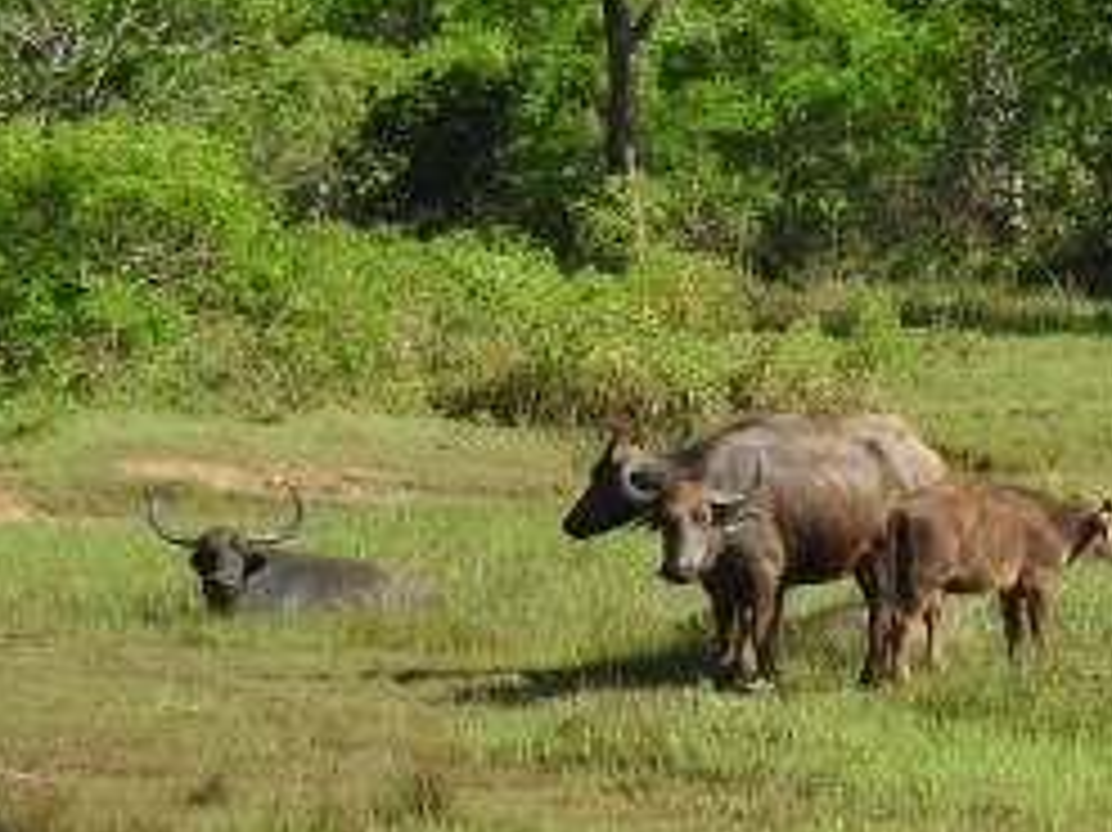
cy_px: -180
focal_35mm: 275
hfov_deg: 7.1
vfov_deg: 5.4
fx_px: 8830
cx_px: 1423
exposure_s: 1/400
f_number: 4.5
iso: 100
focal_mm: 15.2
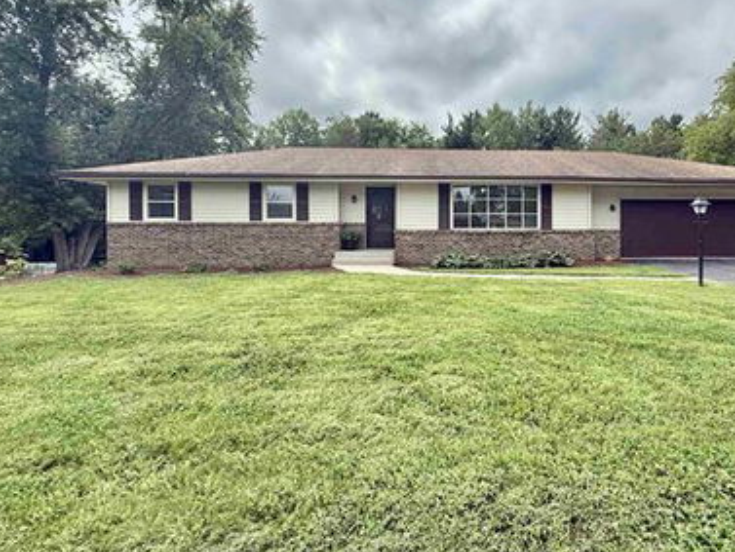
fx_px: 404
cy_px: 240
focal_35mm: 19
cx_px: 468
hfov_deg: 82.7
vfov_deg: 68.4
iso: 64
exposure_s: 1/1656
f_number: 2.2
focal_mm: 2.22
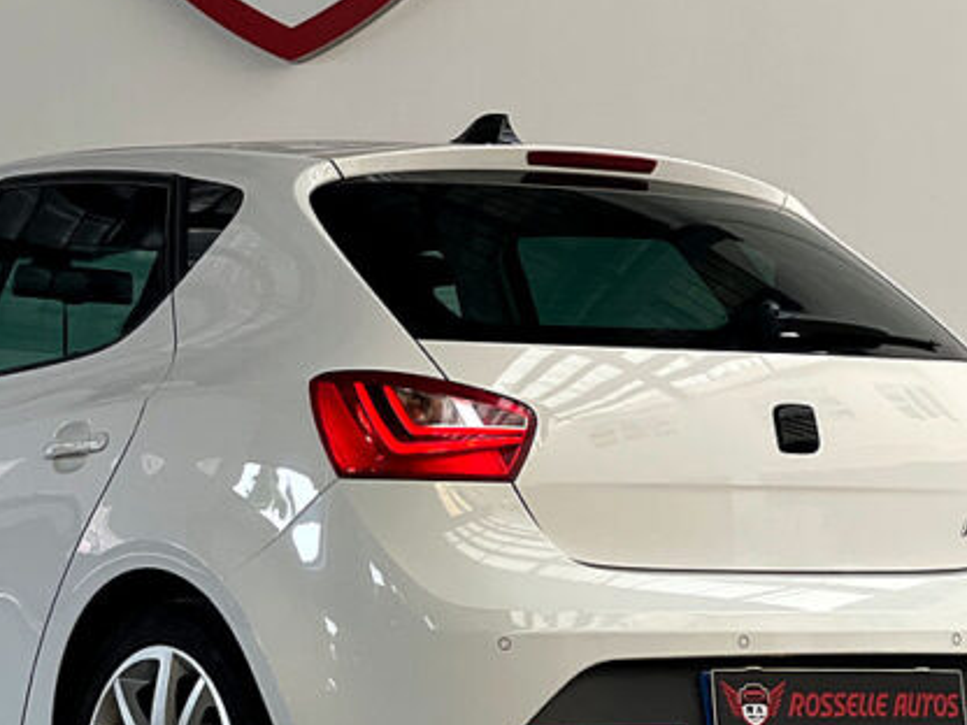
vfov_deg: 10.0
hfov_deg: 13.3
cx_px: 279
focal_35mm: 148
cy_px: 260
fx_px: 4134
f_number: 2.8
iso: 80
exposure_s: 1/121
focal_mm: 9
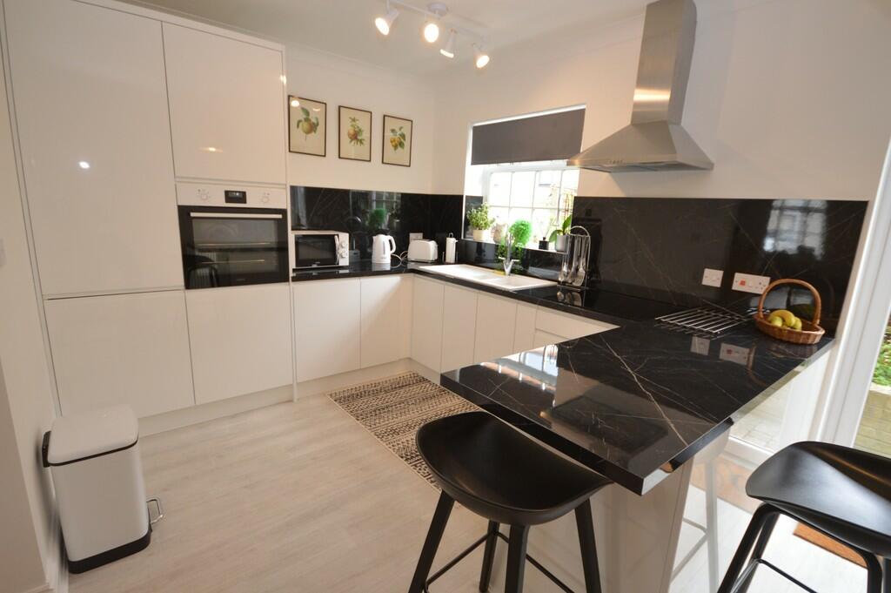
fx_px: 371
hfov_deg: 100.4
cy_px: 296
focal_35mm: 15
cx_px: 446
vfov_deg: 77.2
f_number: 4
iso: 400
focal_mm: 10
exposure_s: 1/60
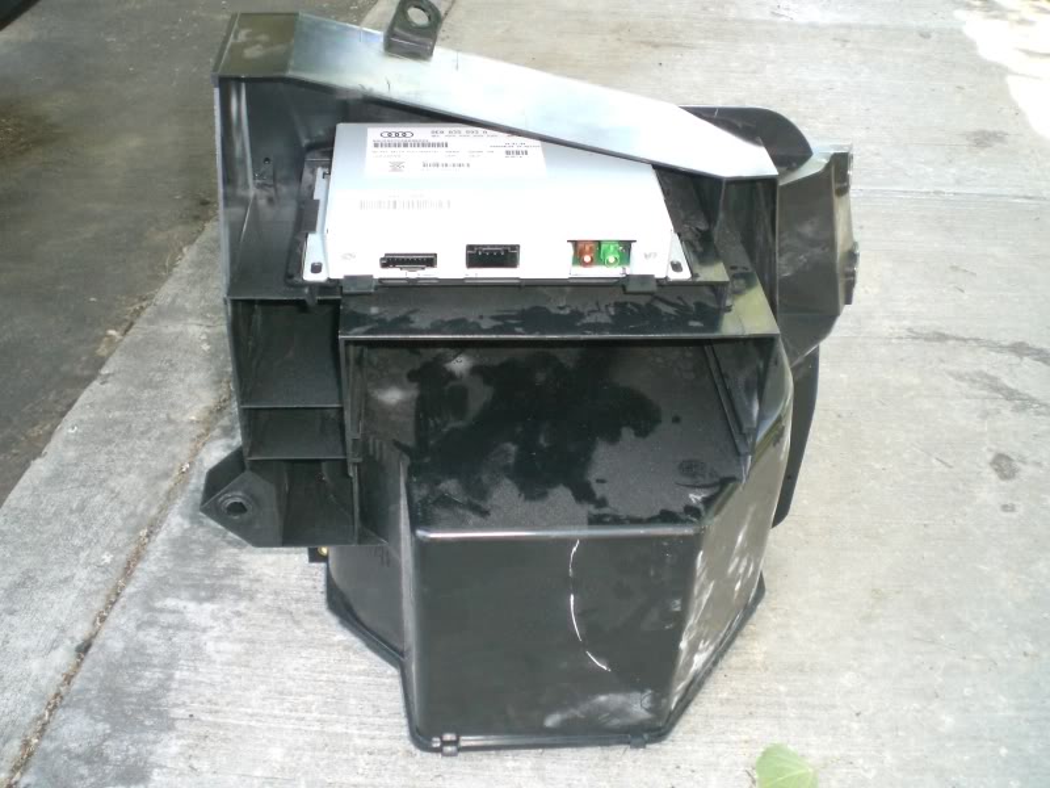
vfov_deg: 37.7
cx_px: 525
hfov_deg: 49.0
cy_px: 394
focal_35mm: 38
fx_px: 1153
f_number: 3.1
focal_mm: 6.3
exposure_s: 1/80
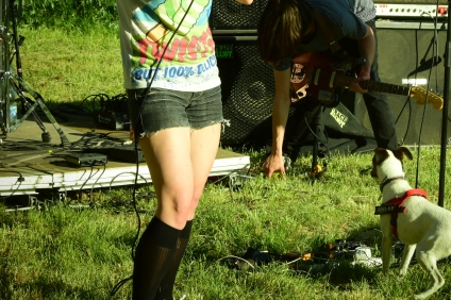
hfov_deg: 17.2
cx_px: 296
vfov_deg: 11.5
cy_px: 66
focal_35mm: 119
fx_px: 1490
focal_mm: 42
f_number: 9
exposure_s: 1/320
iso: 200
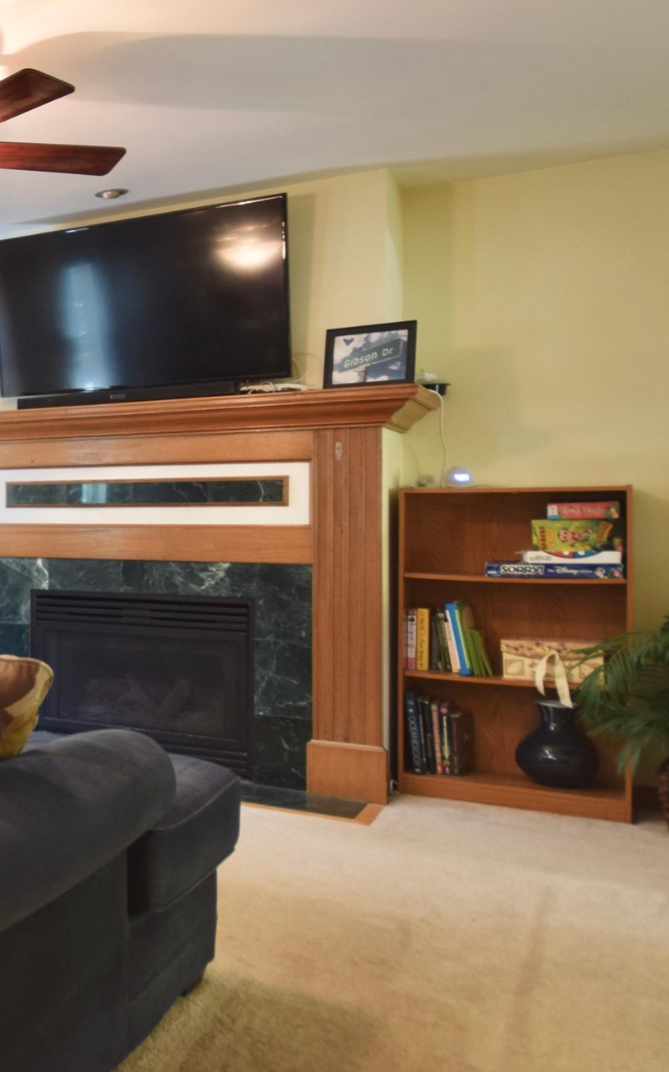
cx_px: -272
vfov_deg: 54.0
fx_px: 1051
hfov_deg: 27.3
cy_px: 522
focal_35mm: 36
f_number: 6.3
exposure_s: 1/2
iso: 200
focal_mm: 10
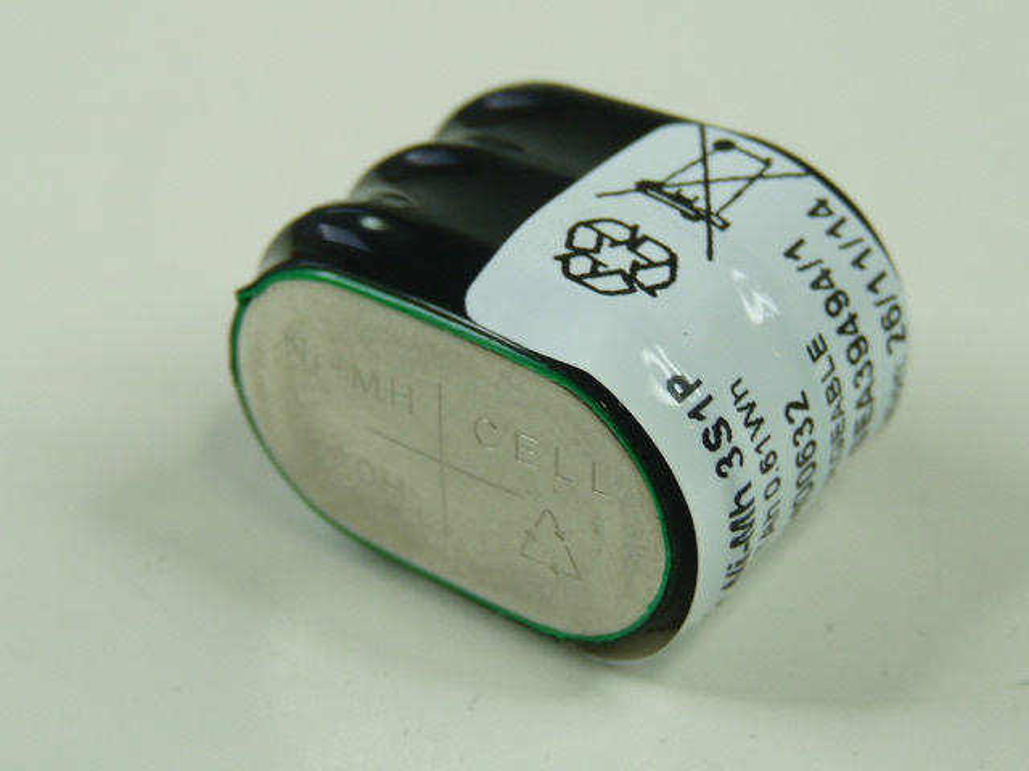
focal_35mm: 95
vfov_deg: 15.6
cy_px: 386
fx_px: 2824
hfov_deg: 20.7
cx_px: 514
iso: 100
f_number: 3.2
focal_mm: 9.5
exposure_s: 1/50
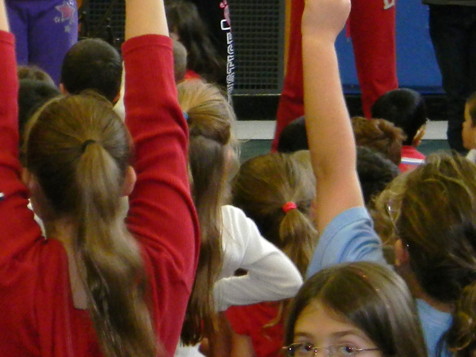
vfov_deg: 5.5
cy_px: -103
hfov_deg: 7.4
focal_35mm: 268
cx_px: 242
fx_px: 3685
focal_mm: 15.1
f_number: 4.5
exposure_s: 1/30
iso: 209
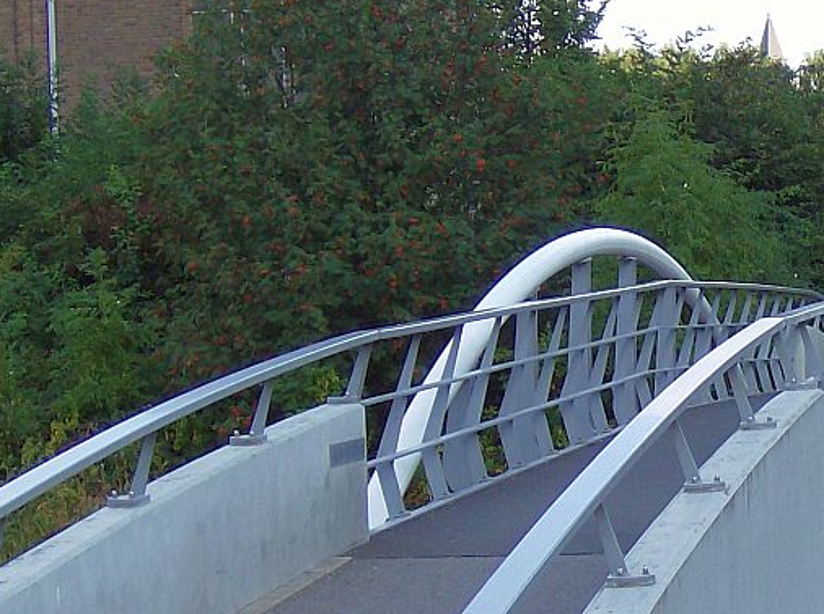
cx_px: 695
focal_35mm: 172
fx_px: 4085
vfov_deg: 8.6
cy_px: 338
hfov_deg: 11.5
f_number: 4.2
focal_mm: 14.1
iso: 100
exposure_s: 1/340
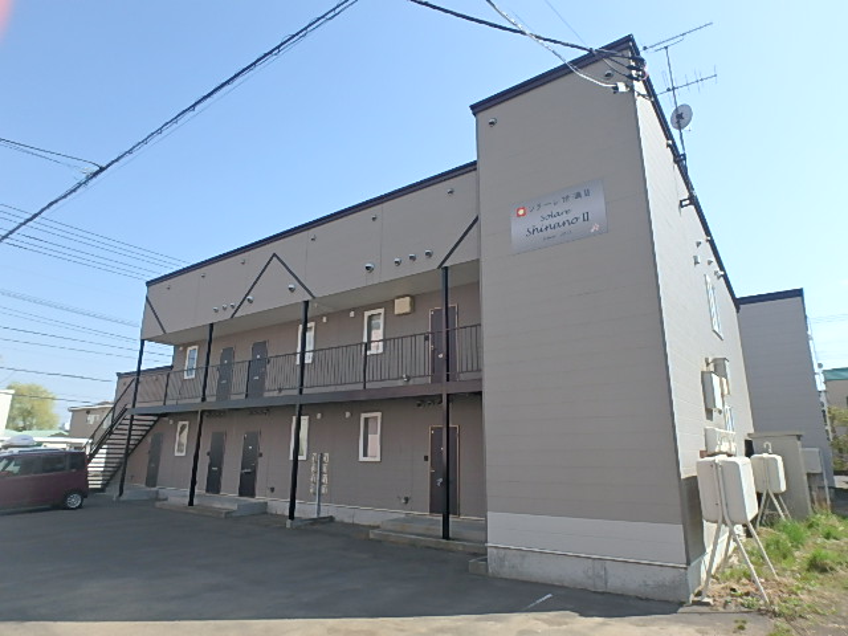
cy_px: 318
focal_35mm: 21
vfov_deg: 63.4
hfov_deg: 79.0
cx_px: 424
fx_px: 514
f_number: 3.5
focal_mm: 3.7
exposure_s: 1/800
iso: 125
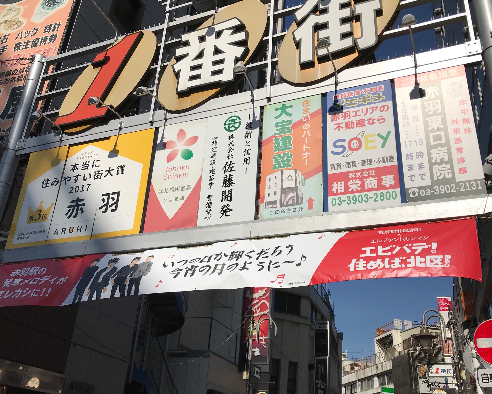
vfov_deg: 43.3
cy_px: 200
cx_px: 246
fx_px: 495
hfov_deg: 52.9
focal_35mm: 34
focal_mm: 3.99
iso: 25
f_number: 1.8
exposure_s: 1/9615
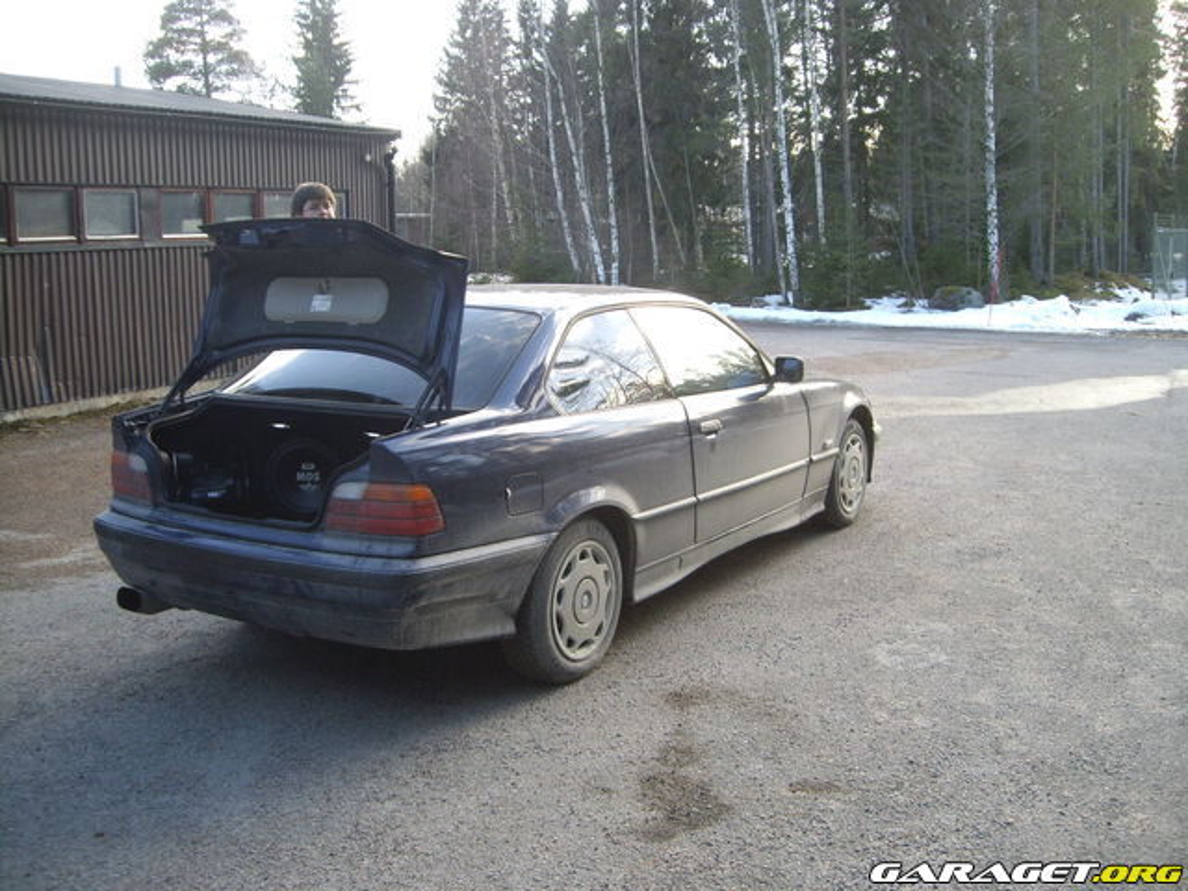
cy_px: 446
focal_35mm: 38
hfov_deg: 49.0
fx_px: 1304
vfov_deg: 37.7
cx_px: 594
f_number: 2.7
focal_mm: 6.2
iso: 100
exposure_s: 1/100
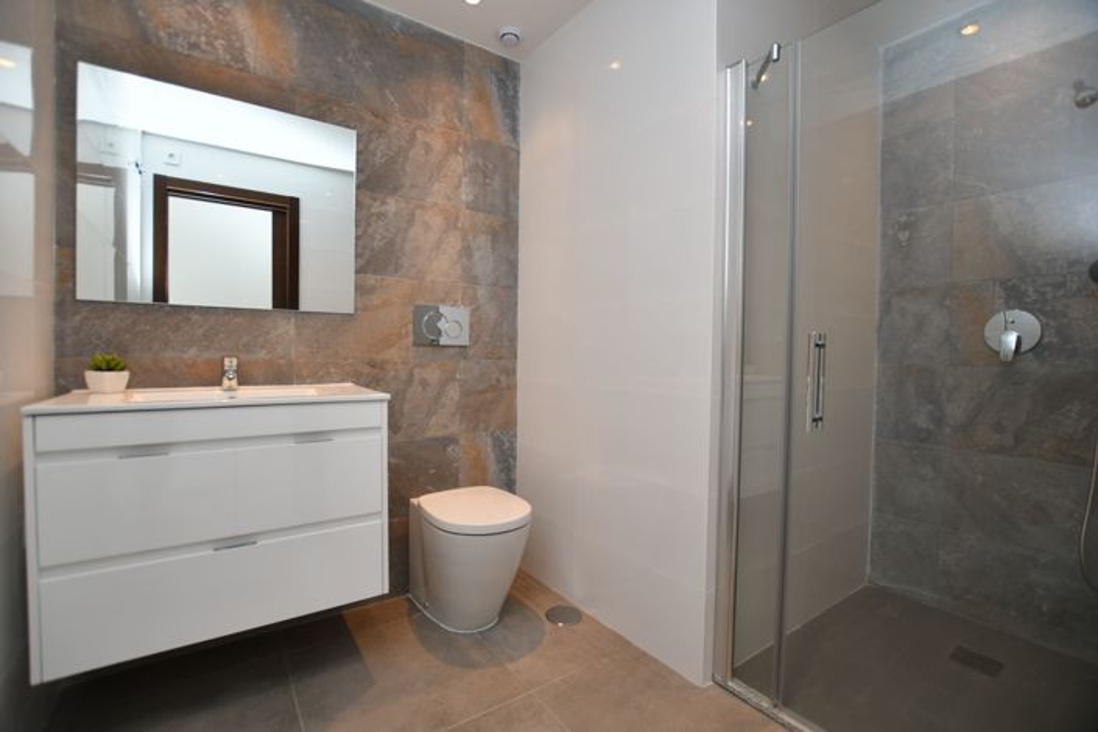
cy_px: 366
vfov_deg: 77.3
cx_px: 549
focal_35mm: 15
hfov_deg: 100.4
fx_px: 457
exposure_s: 1/80
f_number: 3.5
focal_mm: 10
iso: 200
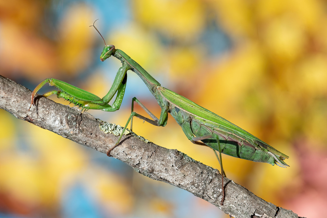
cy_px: 109
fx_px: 1363
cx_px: 164
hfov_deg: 13.7
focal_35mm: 150
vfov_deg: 9.2
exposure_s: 1/125
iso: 320
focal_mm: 150
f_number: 11
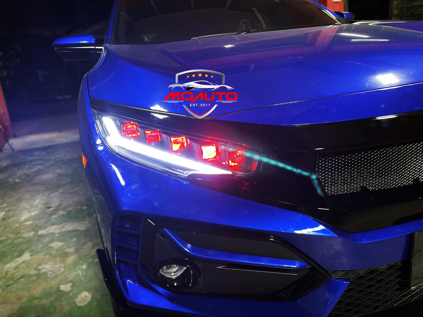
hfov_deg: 67.3
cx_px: 212
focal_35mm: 26
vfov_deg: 53.1
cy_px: 158
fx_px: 318
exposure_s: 1/100
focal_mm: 5.1
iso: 125
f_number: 1.6
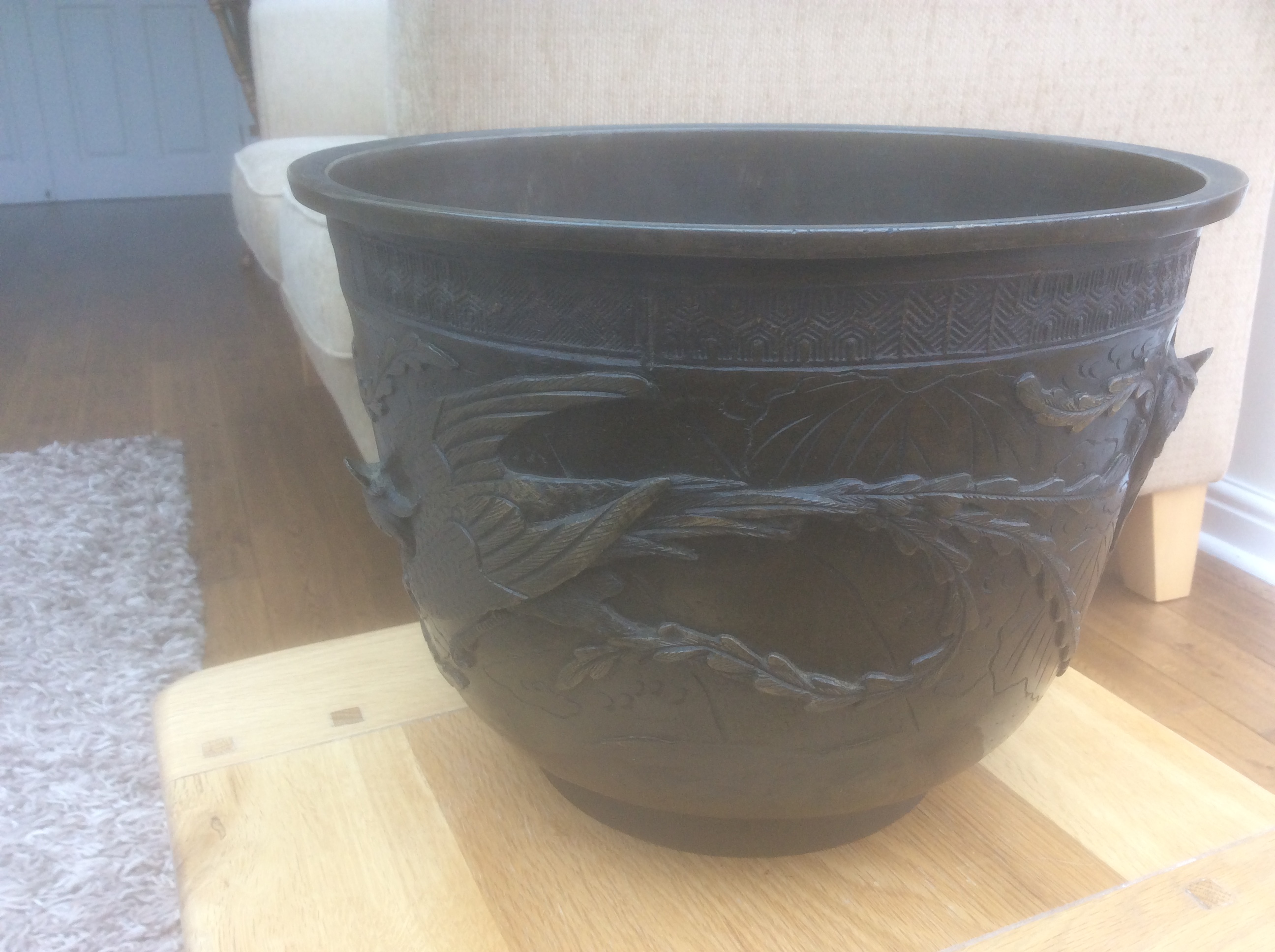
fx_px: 1177
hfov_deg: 56.9
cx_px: 638
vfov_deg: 44.1
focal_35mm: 32
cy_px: 476
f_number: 2.4
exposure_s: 1/100
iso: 40
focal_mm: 3.3
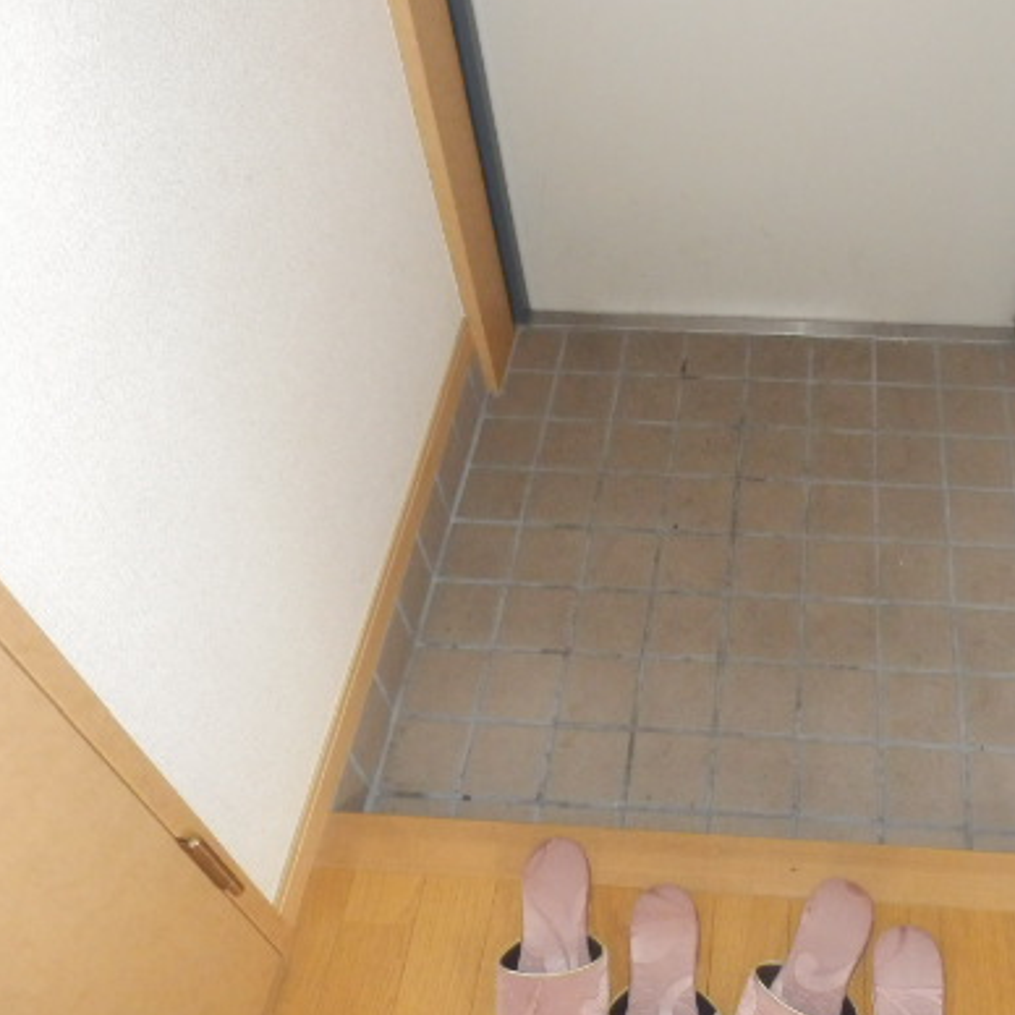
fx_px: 1161
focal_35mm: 35
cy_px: 398
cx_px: 722
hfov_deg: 46.0
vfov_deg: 46.9
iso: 800
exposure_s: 1/30
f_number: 3
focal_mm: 4.2
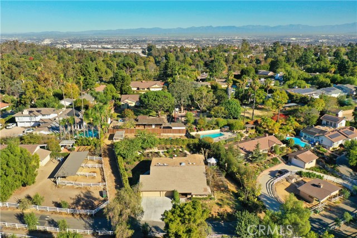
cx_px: 178
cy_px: 119
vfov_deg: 46.4
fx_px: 278
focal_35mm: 28
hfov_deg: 65.5
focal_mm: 10.26
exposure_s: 1/40
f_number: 4.5
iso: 100
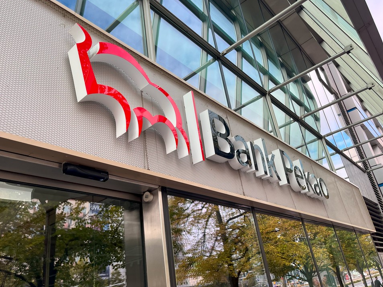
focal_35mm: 28
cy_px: 145
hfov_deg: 63.4
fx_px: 310
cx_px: 193
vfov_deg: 49.7
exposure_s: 1/477
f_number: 1.6
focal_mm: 5.1
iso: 50
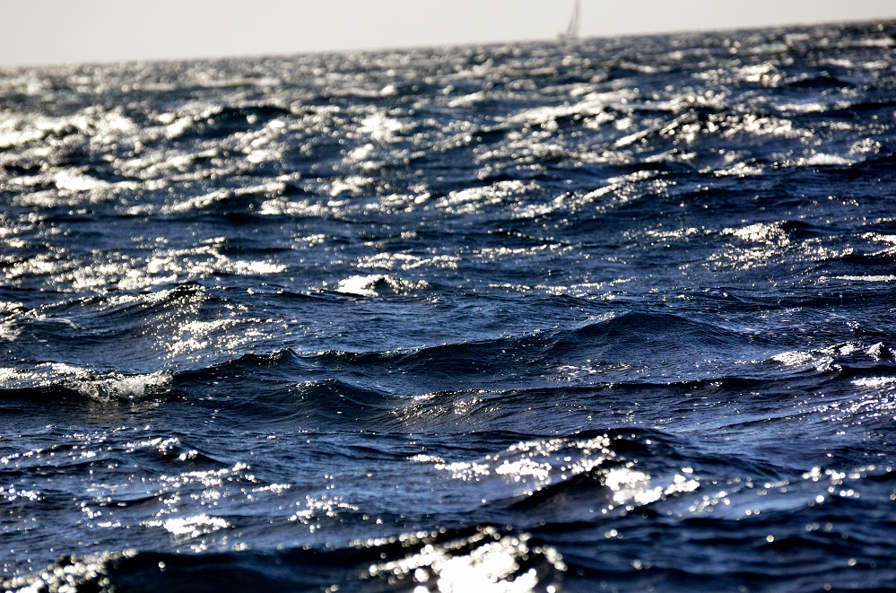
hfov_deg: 6.6
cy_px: 296
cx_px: 448
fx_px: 7821
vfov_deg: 4.3
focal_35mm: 315
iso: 1250
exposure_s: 1/8000
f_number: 5.3
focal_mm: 210
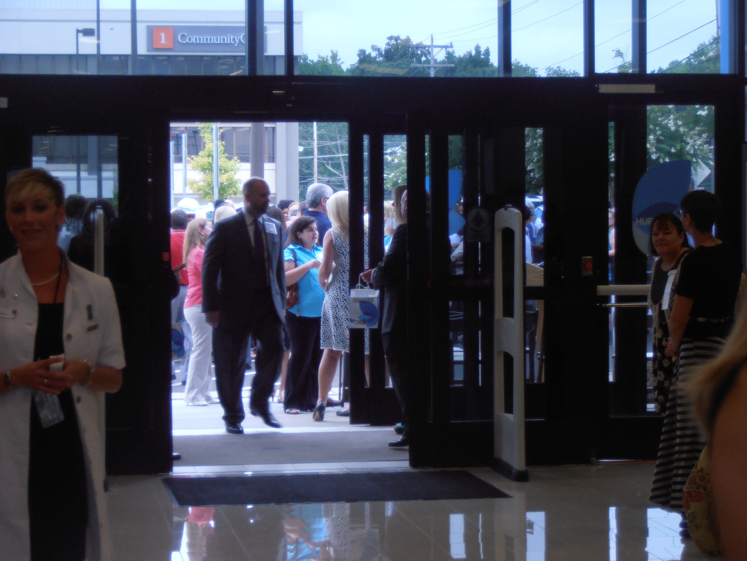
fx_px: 2395
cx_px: 374
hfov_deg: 17.7
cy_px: 280
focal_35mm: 111
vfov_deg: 13.3
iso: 125
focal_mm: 19.64
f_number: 5.5
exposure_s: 1/80
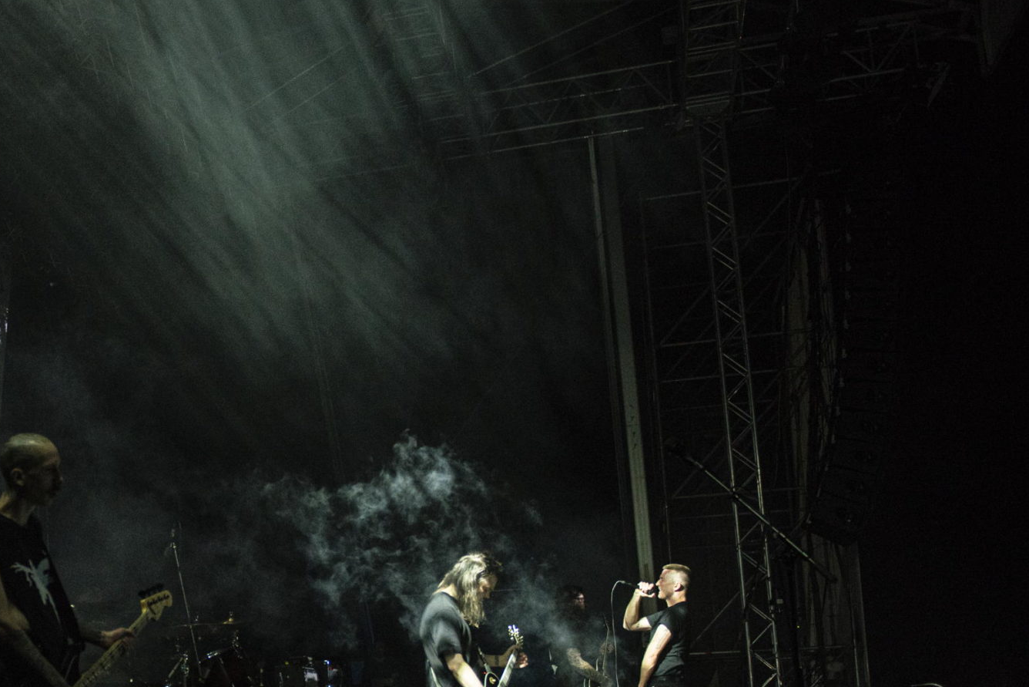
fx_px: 1315
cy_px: 556
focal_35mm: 46
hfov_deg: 40.7
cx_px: 186
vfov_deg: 28.6
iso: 2000
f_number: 2.8
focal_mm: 24
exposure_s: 1/200
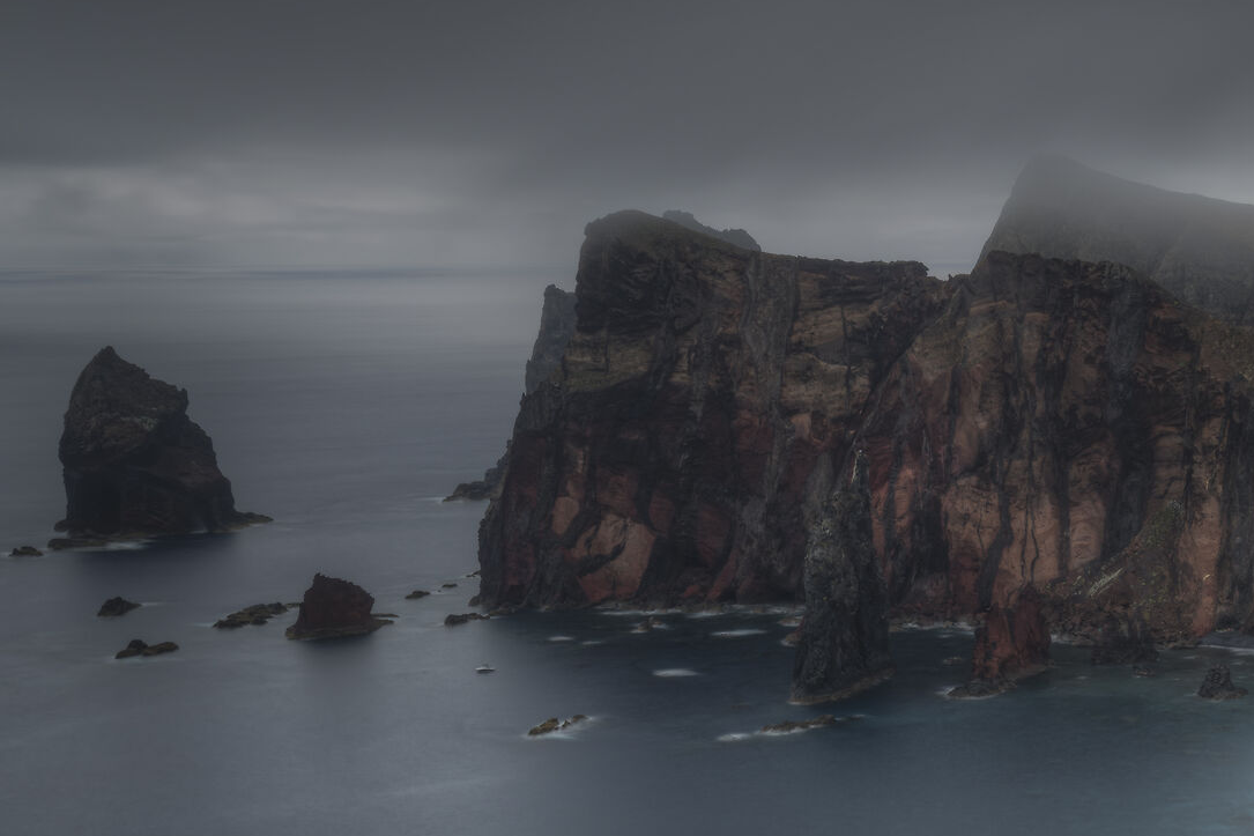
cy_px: 835
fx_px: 2542
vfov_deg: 18.2
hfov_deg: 26.9
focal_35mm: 73
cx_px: 1100
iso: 100
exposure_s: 30
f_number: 13
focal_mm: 33
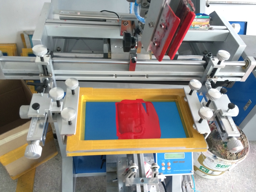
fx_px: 214
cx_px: 128
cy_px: 96
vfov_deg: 48.2
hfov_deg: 61.7
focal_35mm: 29
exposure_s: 1/30
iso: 40
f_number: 2.2
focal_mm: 4.15
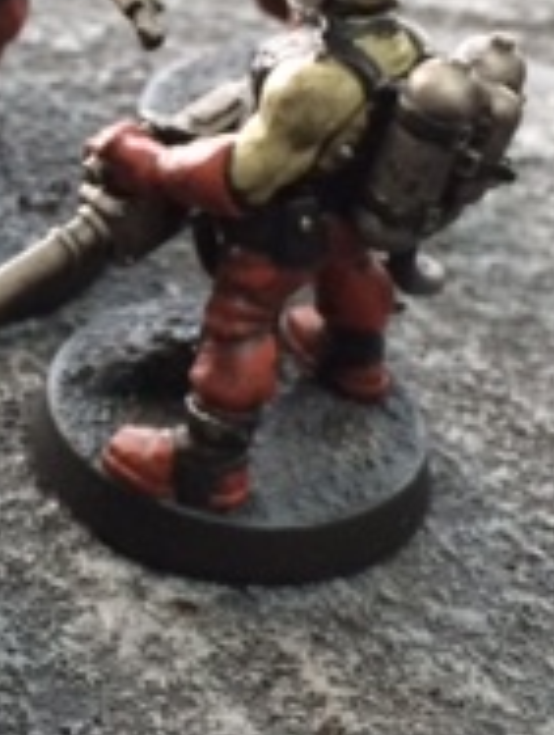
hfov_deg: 14.6
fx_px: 2105
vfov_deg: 19.7
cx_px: -75
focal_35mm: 99
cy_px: 189
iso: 160
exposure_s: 1/30
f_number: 2.2
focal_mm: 4.15
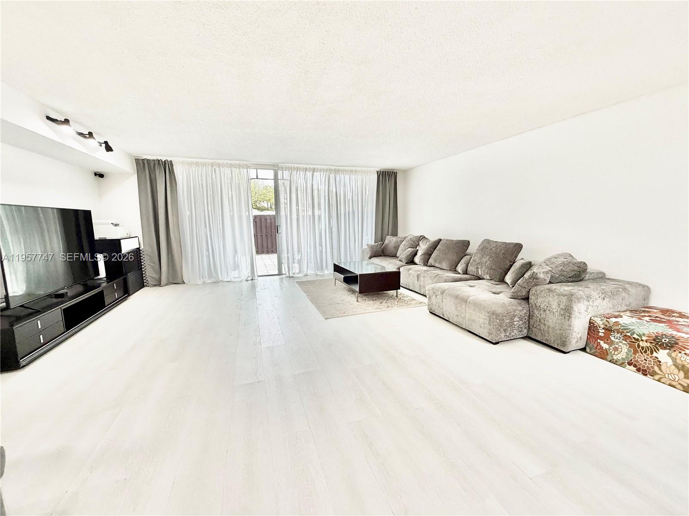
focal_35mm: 14
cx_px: 344
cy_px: 258
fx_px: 279
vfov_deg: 85.7
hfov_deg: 102.1
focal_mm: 2.22
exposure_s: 1/120
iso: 250
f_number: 2.2
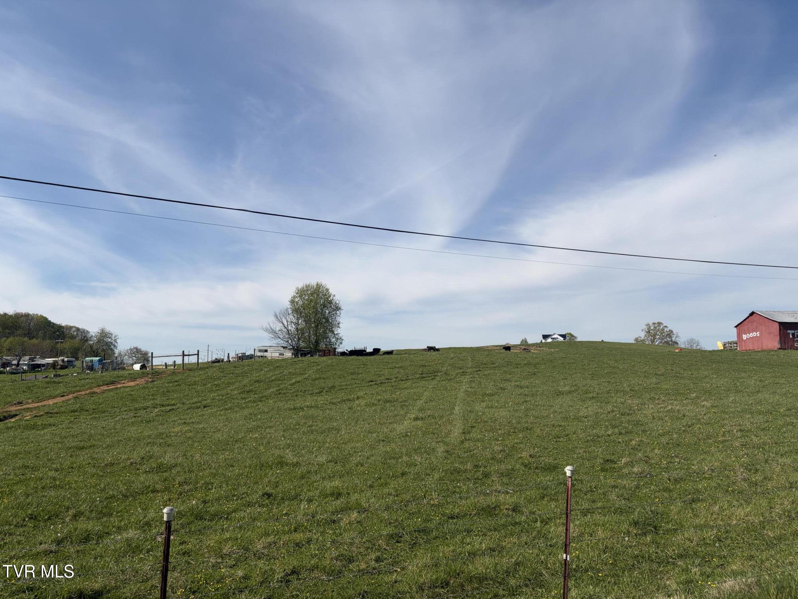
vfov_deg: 53.1
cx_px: 399
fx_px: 599
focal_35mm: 26
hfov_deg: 67.3
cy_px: 300
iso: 50
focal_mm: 5.96
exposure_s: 1/7813
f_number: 1.6
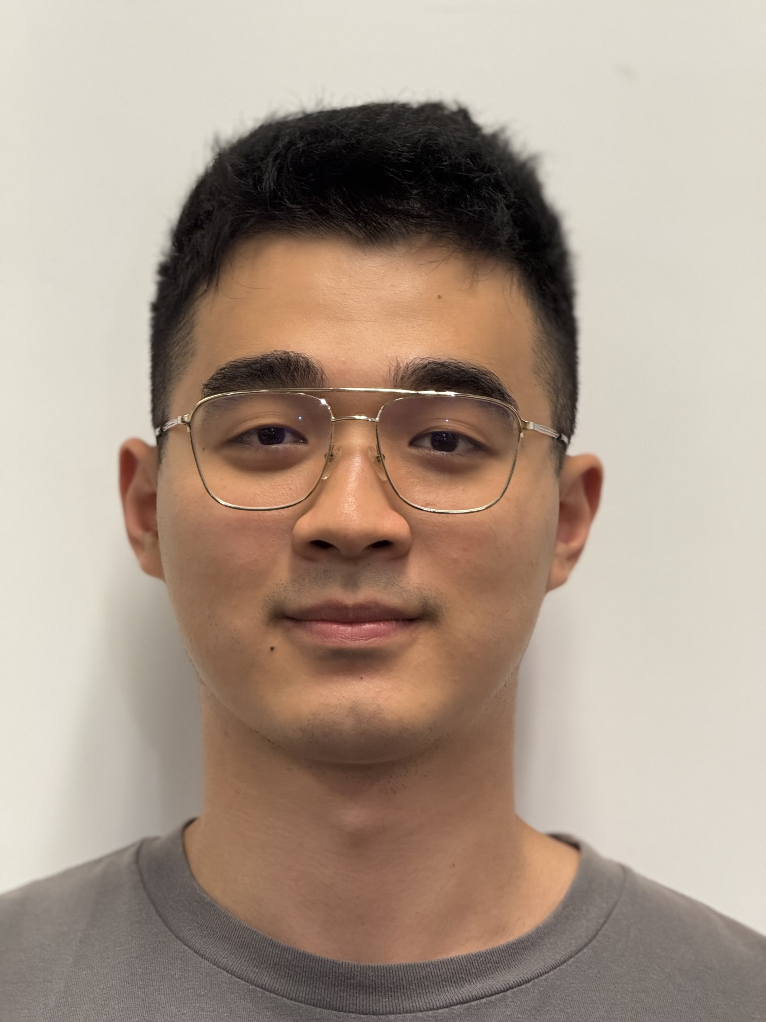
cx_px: 383
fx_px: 3541
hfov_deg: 12.3
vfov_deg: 16.4
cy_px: 511
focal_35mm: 120
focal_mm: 15.66
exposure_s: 1/50
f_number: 2.8
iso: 320
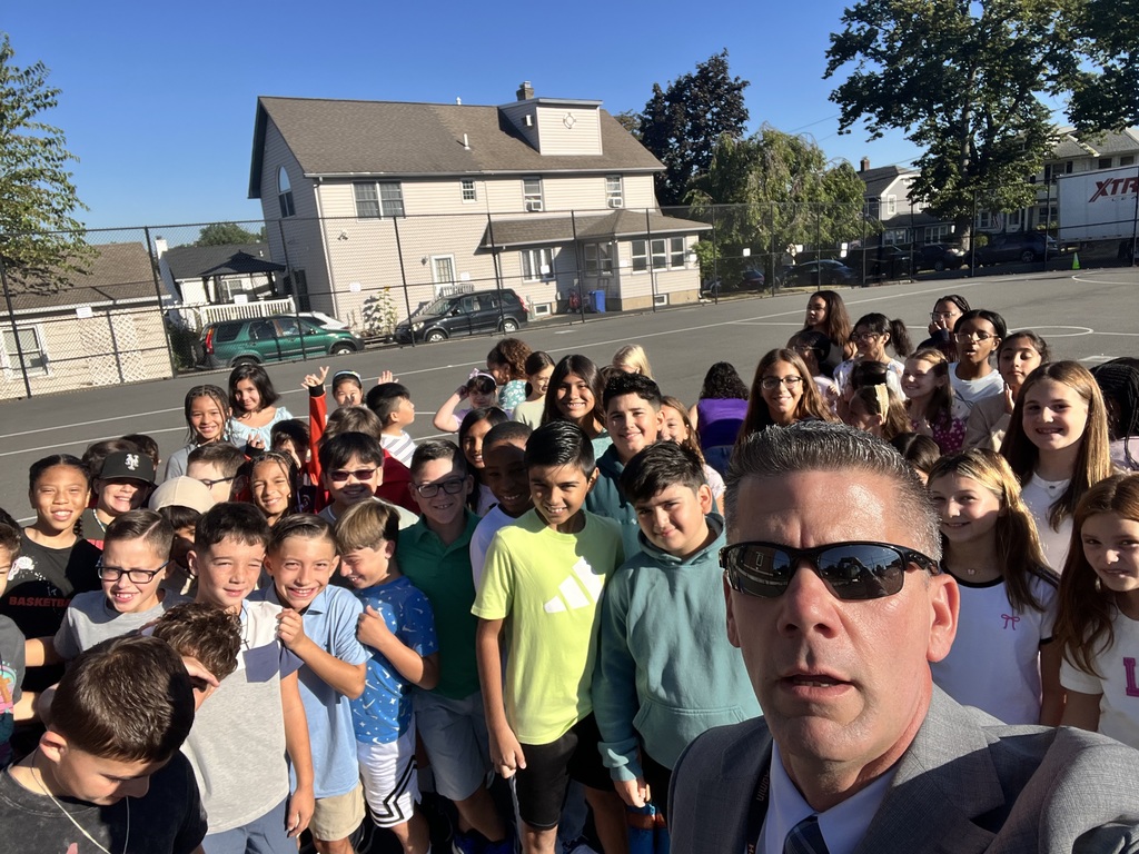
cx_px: 570
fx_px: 757
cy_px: 427
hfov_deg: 73.9
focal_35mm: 23
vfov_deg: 58.9
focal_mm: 2.71
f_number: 2.2
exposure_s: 1/806
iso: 32
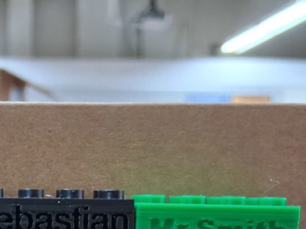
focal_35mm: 68
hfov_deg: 27.4
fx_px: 601
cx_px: 24
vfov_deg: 20.5
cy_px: 260
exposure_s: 1/100
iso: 400
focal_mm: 3.98
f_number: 1.8
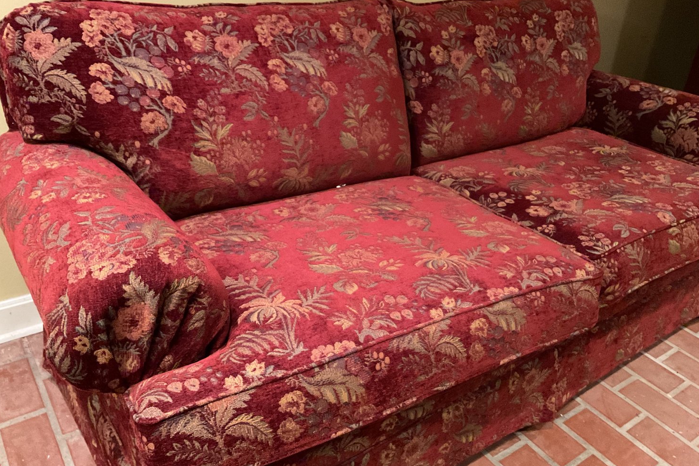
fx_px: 602
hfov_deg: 60.3
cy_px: 236
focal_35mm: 31
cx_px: 357
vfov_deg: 42.3
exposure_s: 1/24
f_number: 1.8
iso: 500
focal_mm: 3
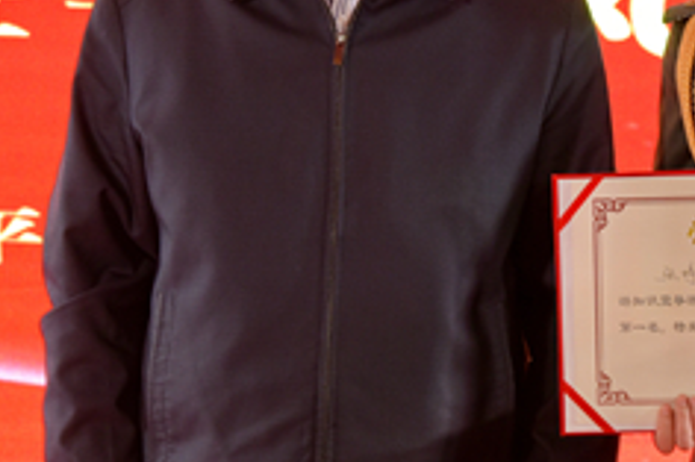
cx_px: 562
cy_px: 106
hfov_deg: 14.6
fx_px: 2701
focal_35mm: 140
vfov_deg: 9.8
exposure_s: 1/80
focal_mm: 55
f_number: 5.6
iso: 400
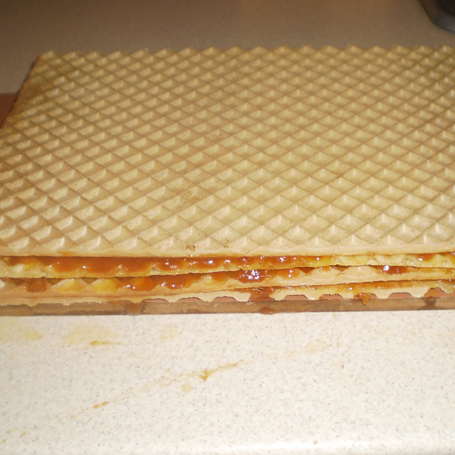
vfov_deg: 39.2
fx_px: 639
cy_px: 228
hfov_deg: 39.0
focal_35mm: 43
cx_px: 274
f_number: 3.1
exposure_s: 1/30
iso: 125
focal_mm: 6.3
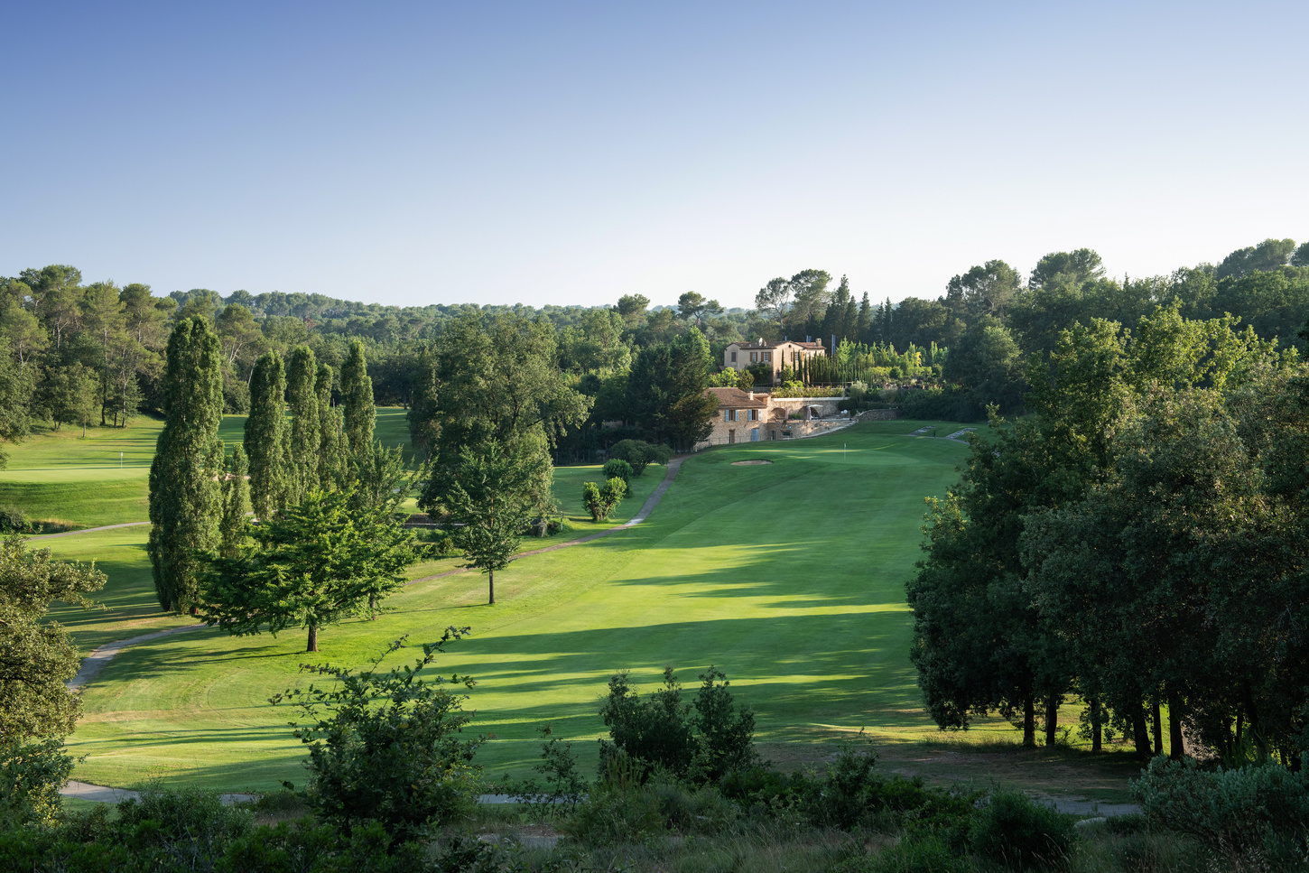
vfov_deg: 28.1
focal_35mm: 48
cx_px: 654
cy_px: 436
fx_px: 1745
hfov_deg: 41.1
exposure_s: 1/200
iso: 320
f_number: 9
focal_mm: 48
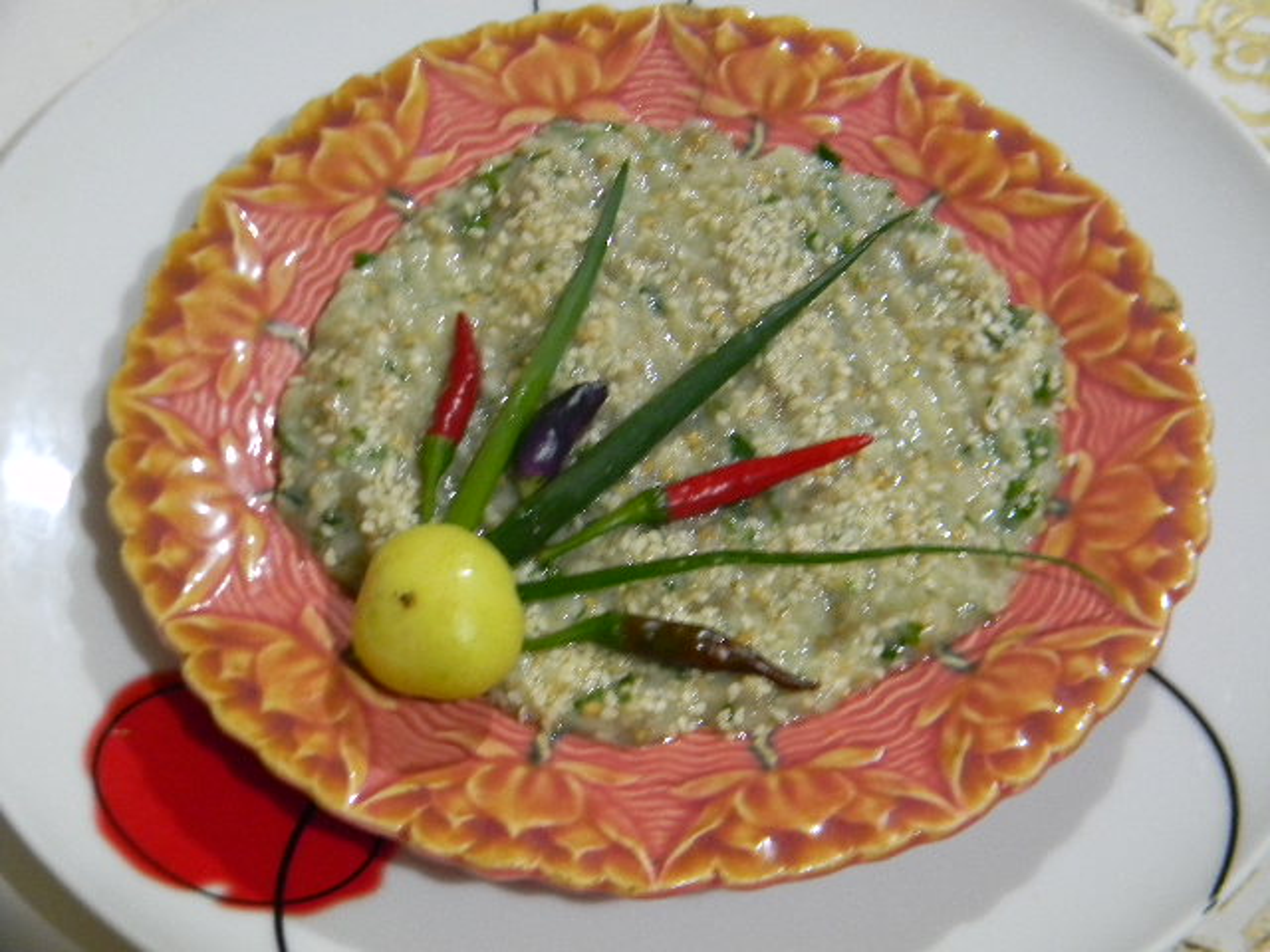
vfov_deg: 21.9
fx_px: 2458
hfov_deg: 29.0
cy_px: 476
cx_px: 635
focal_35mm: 67
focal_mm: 12.2
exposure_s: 1/16.6
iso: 400
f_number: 4.3
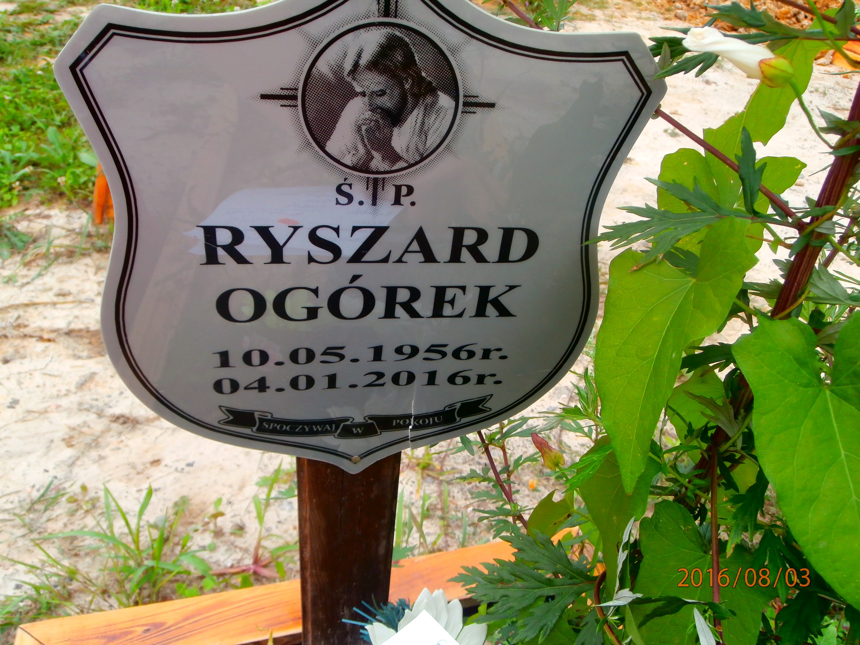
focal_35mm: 30
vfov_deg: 46.8
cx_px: 430
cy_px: 322
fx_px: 745
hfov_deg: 60.0
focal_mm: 5.36
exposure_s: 1/400
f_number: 3.5
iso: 100
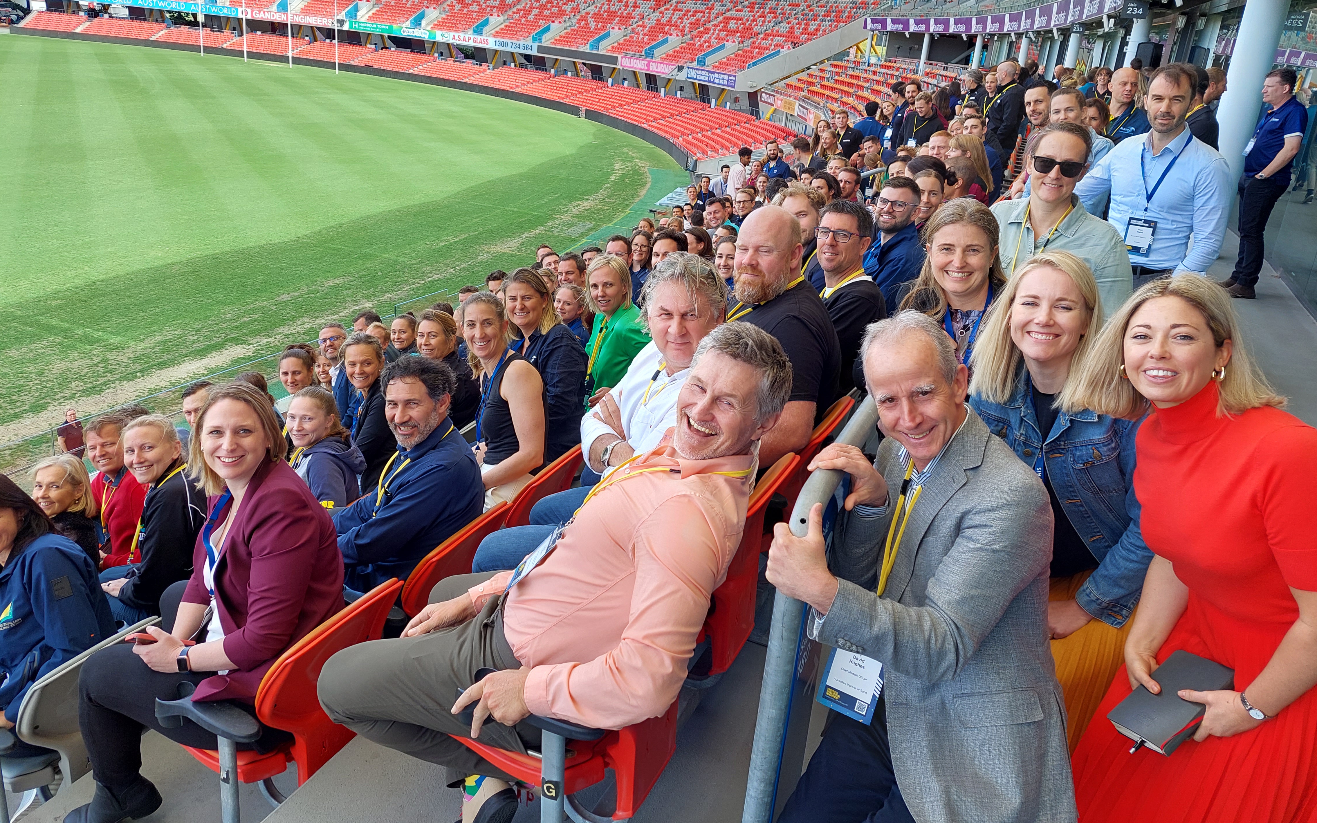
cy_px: 340
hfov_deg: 68.4
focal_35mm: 27
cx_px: 659
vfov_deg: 45.8
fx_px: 969
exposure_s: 1/215
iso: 40
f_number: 1.8
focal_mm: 5.23
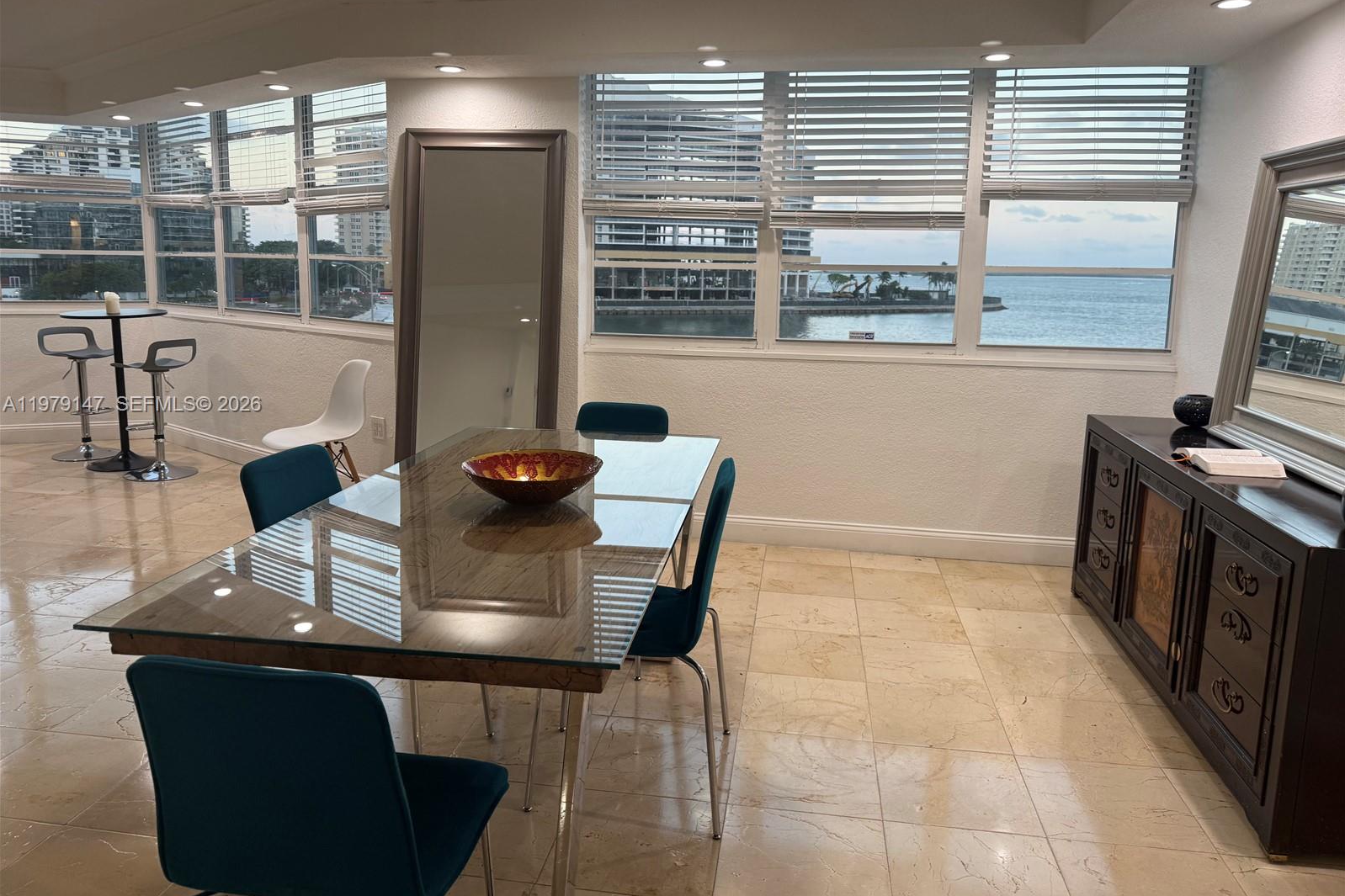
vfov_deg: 51.2
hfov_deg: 71.5
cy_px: 406
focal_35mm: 25
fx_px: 934
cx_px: 672
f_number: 1.78
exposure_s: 1/120
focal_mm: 6.76
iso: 100
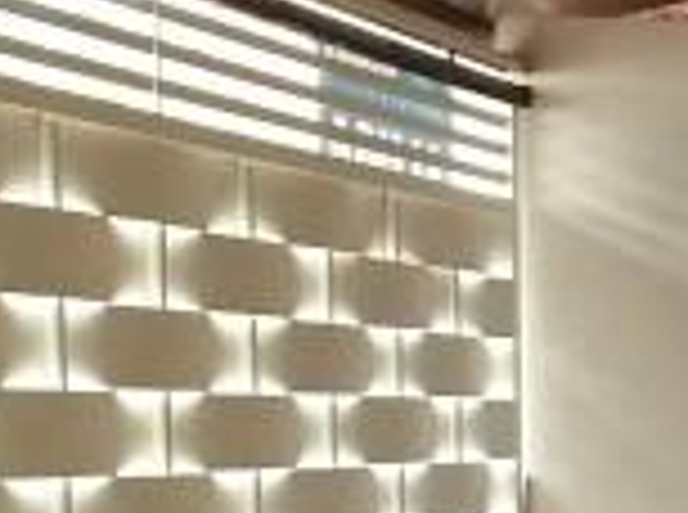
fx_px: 2161
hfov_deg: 14.6
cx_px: 1412
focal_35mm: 109
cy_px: 644
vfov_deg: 13.1
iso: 160
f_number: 1.9
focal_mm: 3.6
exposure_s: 1/60
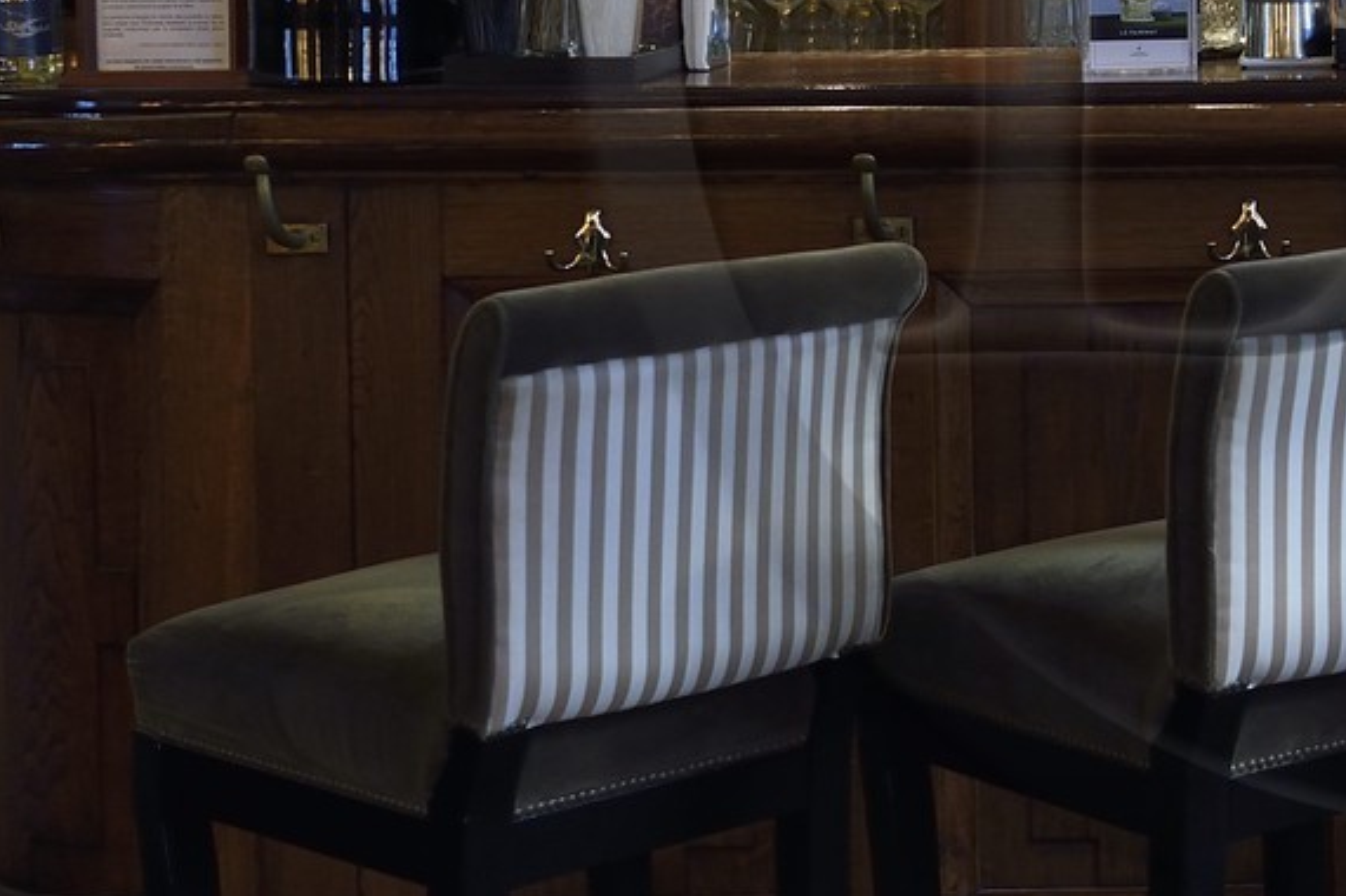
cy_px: -31
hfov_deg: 19.8
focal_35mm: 98
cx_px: 1542
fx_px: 3662
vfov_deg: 13.7
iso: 1250
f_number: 3.5
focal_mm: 35
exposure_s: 1/25
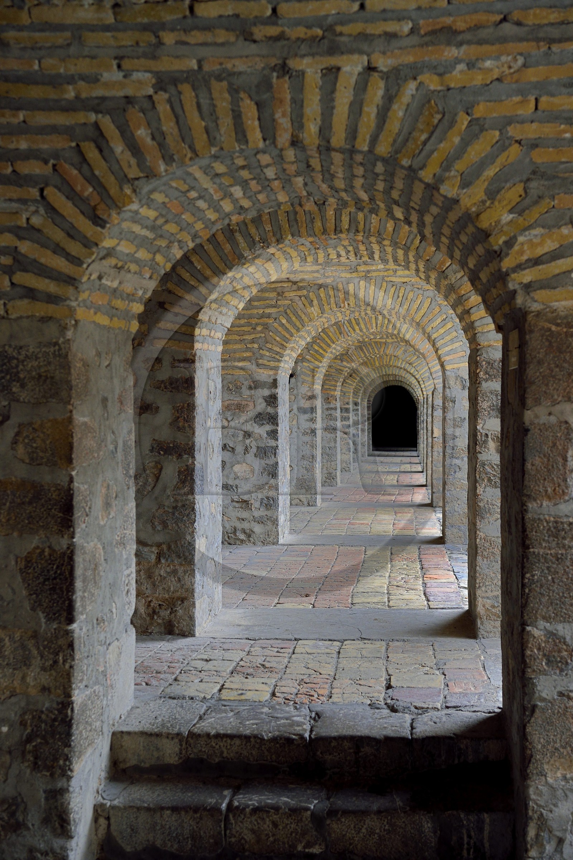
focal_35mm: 50
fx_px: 1195
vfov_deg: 39.6
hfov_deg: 27.0
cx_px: 286
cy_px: 430
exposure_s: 1/60
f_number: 5.6
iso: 800
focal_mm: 50
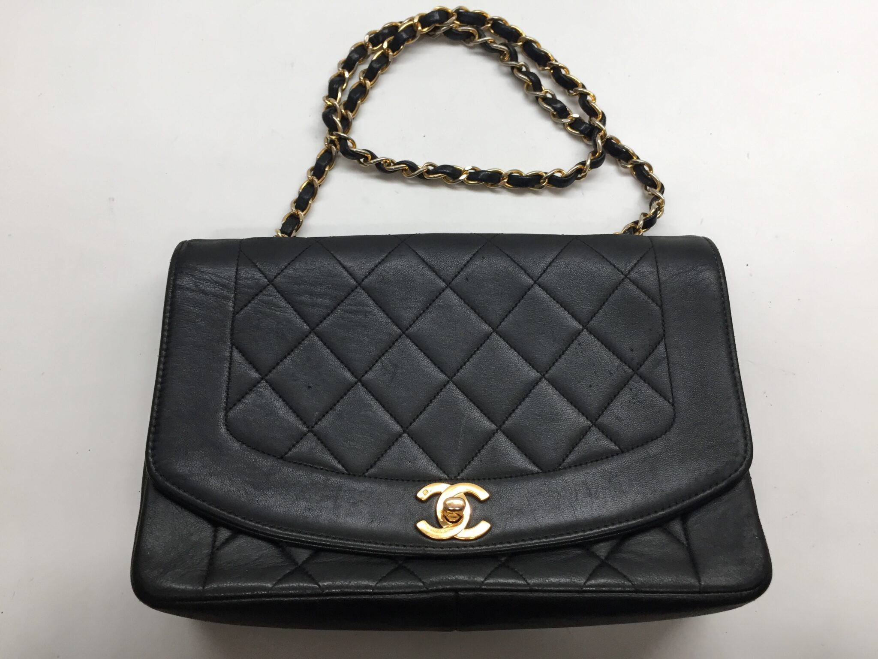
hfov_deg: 61.7
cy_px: 330
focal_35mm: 29
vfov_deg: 48.2
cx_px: 439
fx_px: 736
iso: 32
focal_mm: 4.15
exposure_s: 1/30
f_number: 2.2
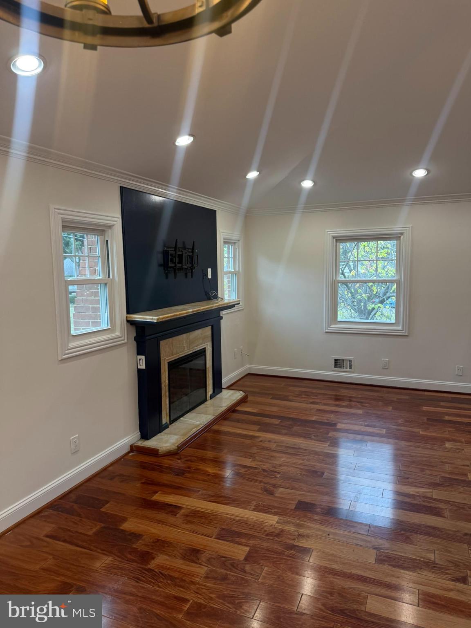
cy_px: 314
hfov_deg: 56.8
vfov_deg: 71.6
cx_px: 236
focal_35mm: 24
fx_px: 435
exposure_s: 1/143
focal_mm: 6.76
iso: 100
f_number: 1.78
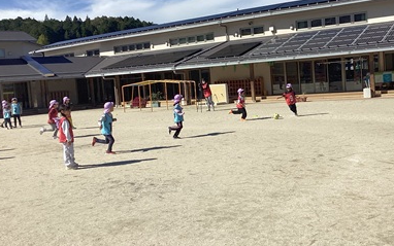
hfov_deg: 45.8
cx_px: 247
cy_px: 104
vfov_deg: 29.8
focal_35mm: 43
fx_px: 462
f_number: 2.4
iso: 25
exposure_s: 1/2092
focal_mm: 3.3
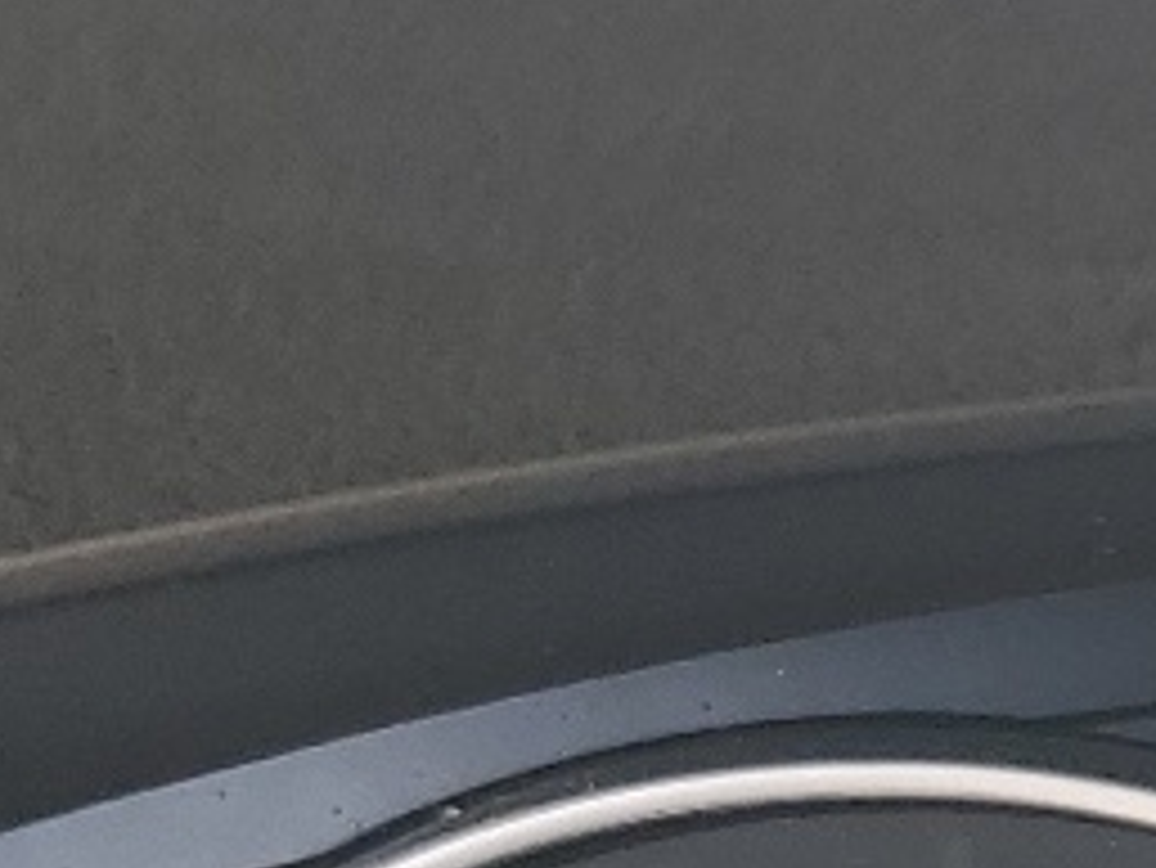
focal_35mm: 162
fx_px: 5413
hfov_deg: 11.0
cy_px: 1309
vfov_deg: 8.9
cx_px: 2352
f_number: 1.5
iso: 50
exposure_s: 1/189
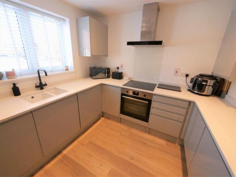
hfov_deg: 102.0
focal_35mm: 14
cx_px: 118
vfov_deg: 85.7
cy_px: 88
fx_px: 95
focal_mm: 7
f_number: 4
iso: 640
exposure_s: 1/60
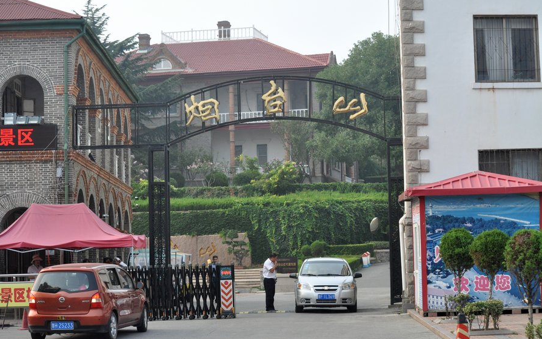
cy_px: 159
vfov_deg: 15.5
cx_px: 270
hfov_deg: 24.5
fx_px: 1249
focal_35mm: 85
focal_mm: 55
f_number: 11
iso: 800
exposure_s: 1/250
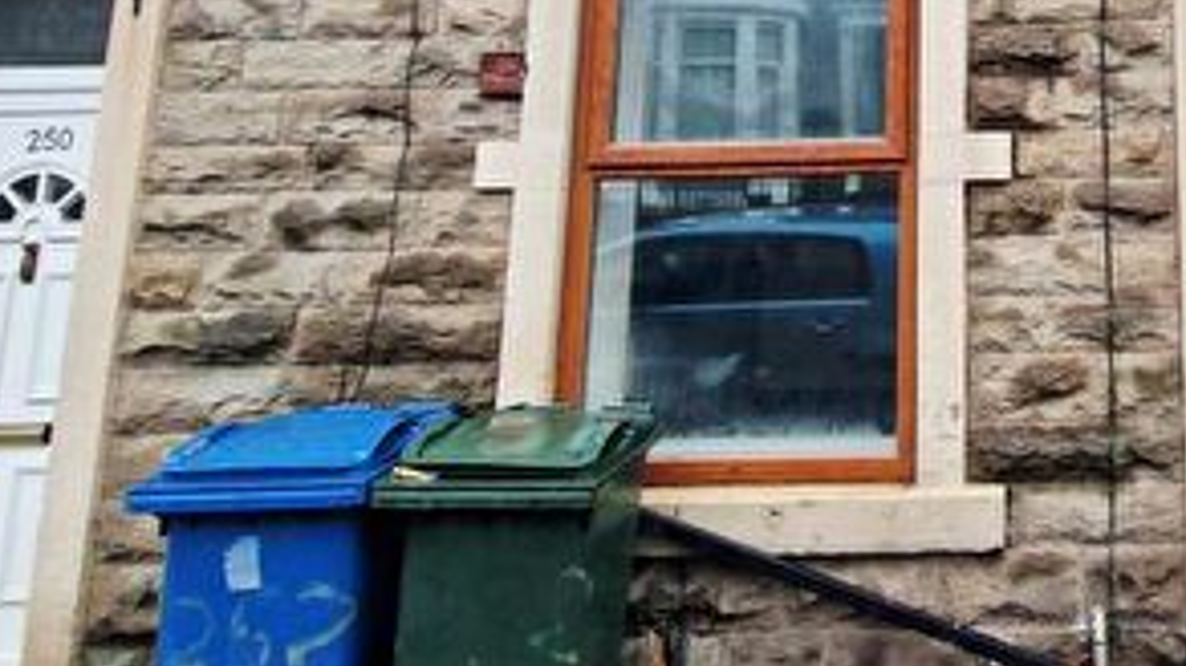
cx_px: 1101
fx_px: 1069
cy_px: -75
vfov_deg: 30.7
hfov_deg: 50.4
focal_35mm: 34
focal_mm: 2.2
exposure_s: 1/50
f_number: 2.2
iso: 100
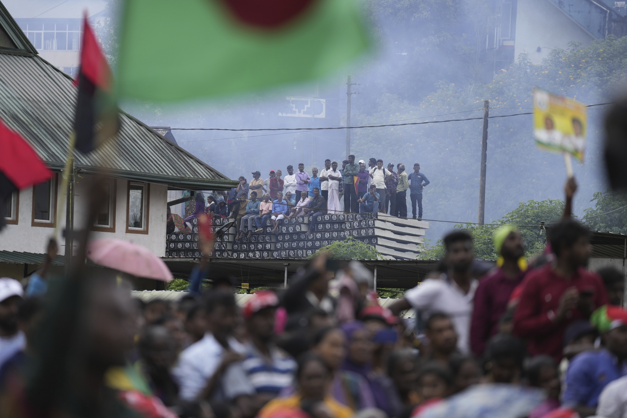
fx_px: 3483
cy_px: 209
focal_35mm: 200
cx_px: 314
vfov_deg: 6.9
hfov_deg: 10.3
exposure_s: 1/2500
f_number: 2.8
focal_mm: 200
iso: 400
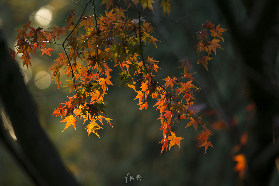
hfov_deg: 5.6
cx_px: 140
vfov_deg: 3.7
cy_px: 93
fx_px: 2868
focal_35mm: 370
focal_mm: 370
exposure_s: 1/80
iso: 800
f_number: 5.6
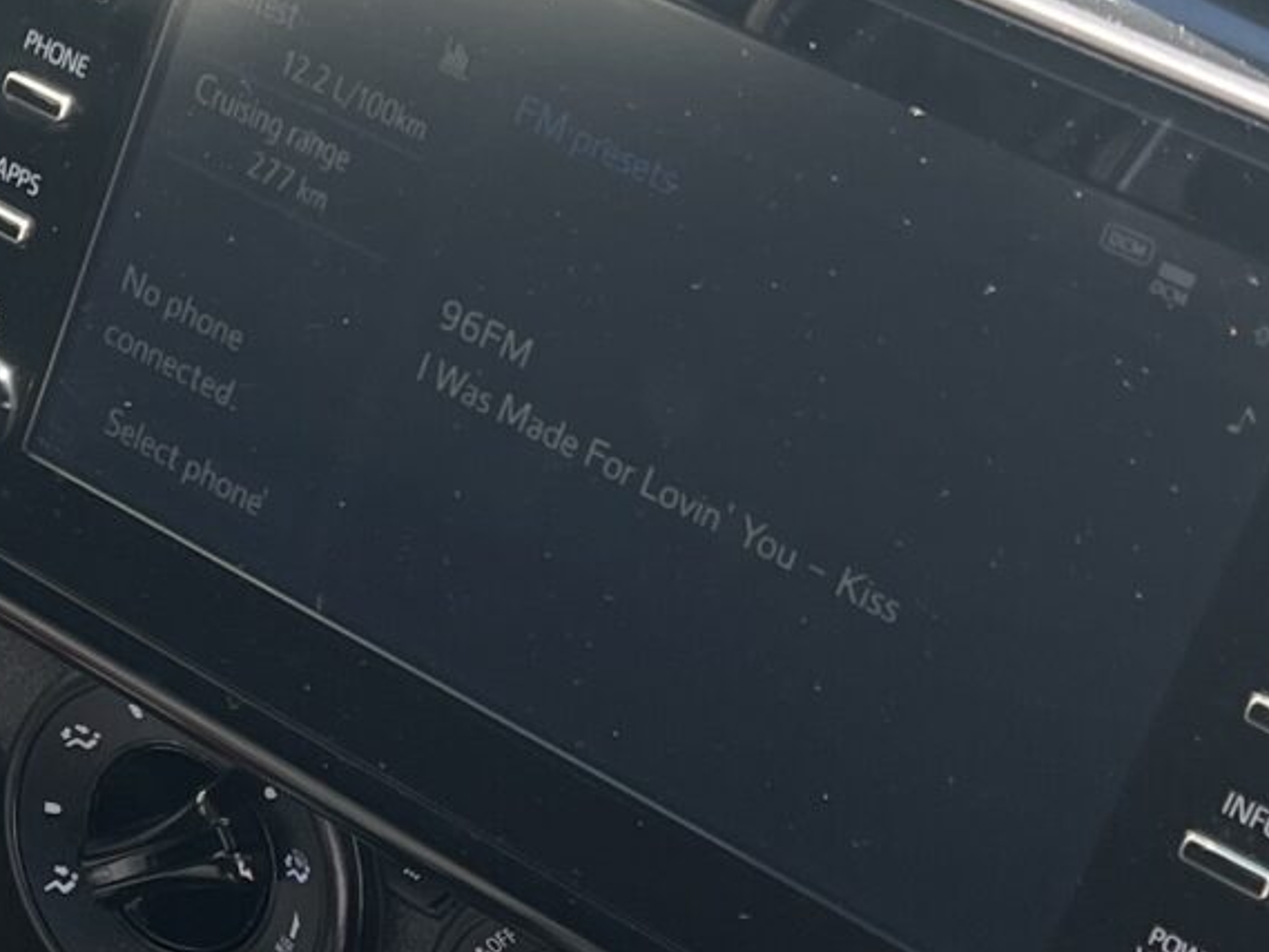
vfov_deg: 12.7
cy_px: 490
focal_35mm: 117
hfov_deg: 15.8
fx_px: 4290
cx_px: -457
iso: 32
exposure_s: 1/121
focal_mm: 5.7
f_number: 1.5
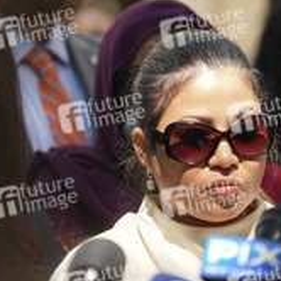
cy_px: 240
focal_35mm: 474
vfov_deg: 3.7
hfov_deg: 3.7
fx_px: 4353
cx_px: 224
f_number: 5.6
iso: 800
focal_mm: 206
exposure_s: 1/1000
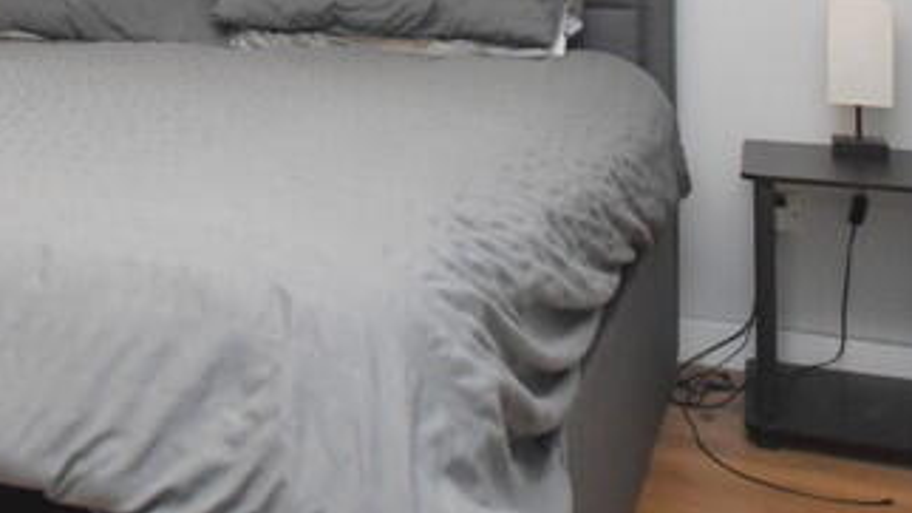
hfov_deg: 38.8
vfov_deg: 22.1
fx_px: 1209
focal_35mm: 50
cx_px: 110
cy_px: -103
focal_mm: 10
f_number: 4.5
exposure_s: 1/125
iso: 1250
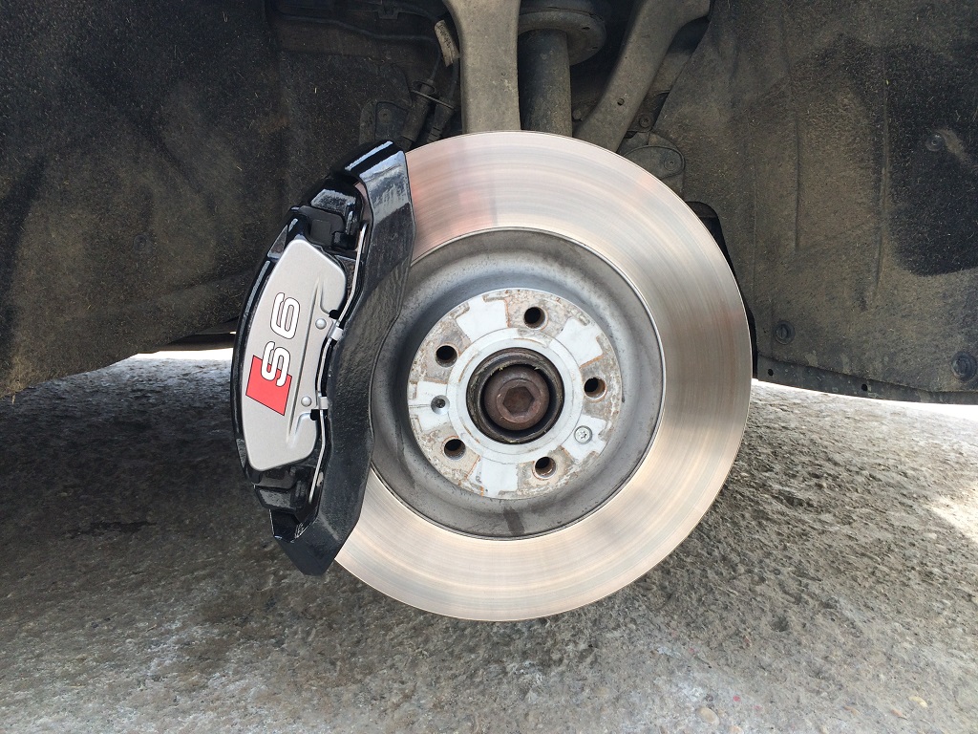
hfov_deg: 61.7
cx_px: 489
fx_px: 819
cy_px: 367
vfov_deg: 48.2
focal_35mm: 29
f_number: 2.2
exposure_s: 1/323
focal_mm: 4.15
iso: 32
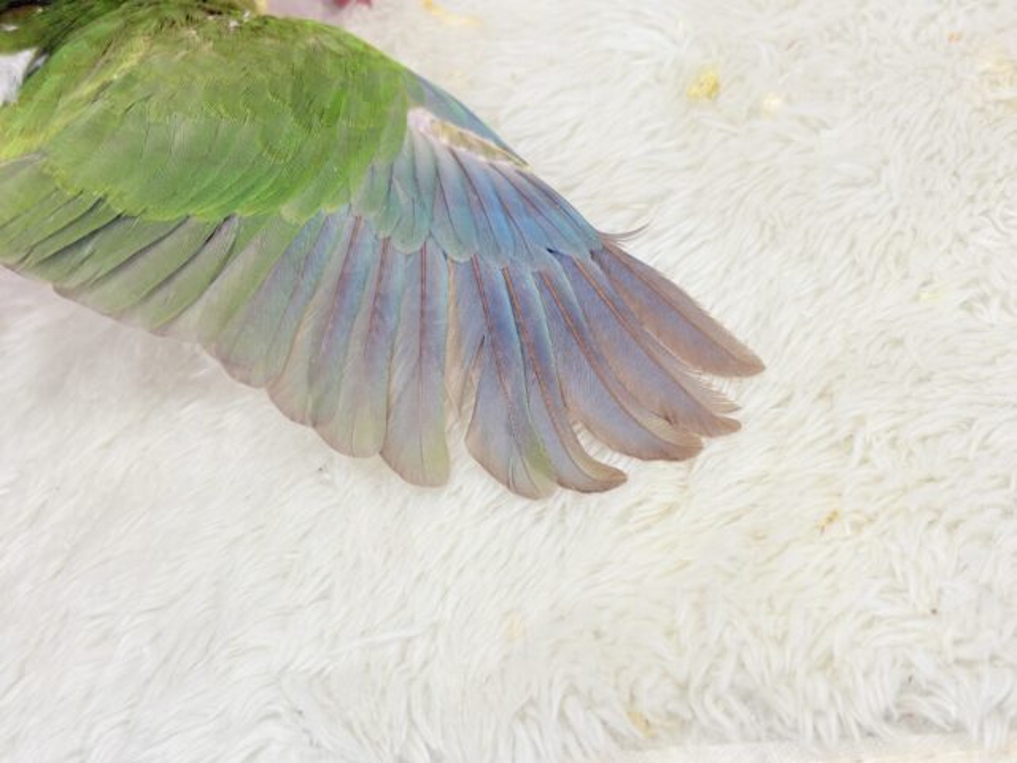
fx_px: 1528
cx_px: 508
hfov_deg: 36.8
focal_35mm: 52
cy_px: 382
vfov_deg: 28.0
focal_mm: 5.96
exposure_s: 1/50
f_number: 1.6
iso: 32
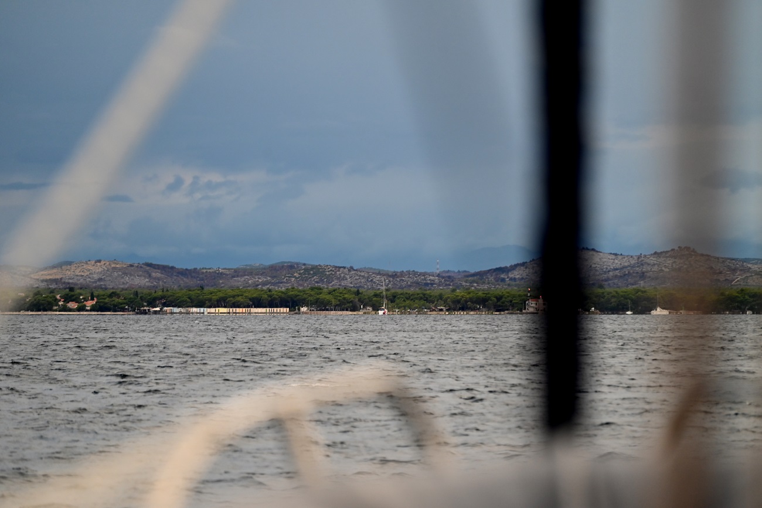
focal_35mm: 240
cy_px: 254
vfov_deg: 5.7
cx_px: 381
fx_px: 5080
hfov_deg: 8.6
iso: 1100
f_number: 5.6
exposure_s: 1/500
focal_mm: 240
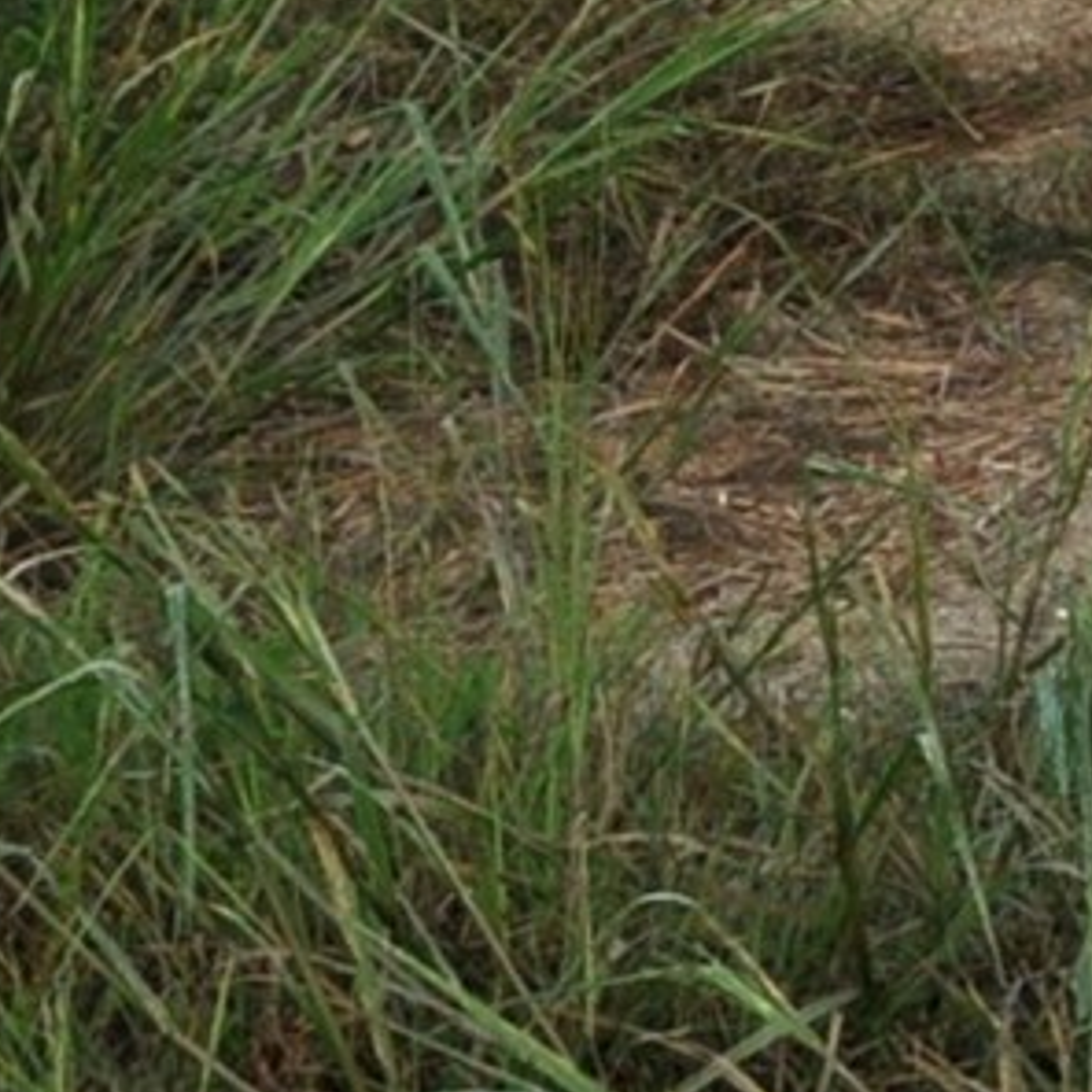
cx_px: 3077
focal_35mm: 258
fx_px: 9208
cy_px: -1570
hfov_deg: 6.3
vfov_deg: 6.4
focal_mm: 24
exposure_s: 1/200
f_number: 7.1
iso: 200
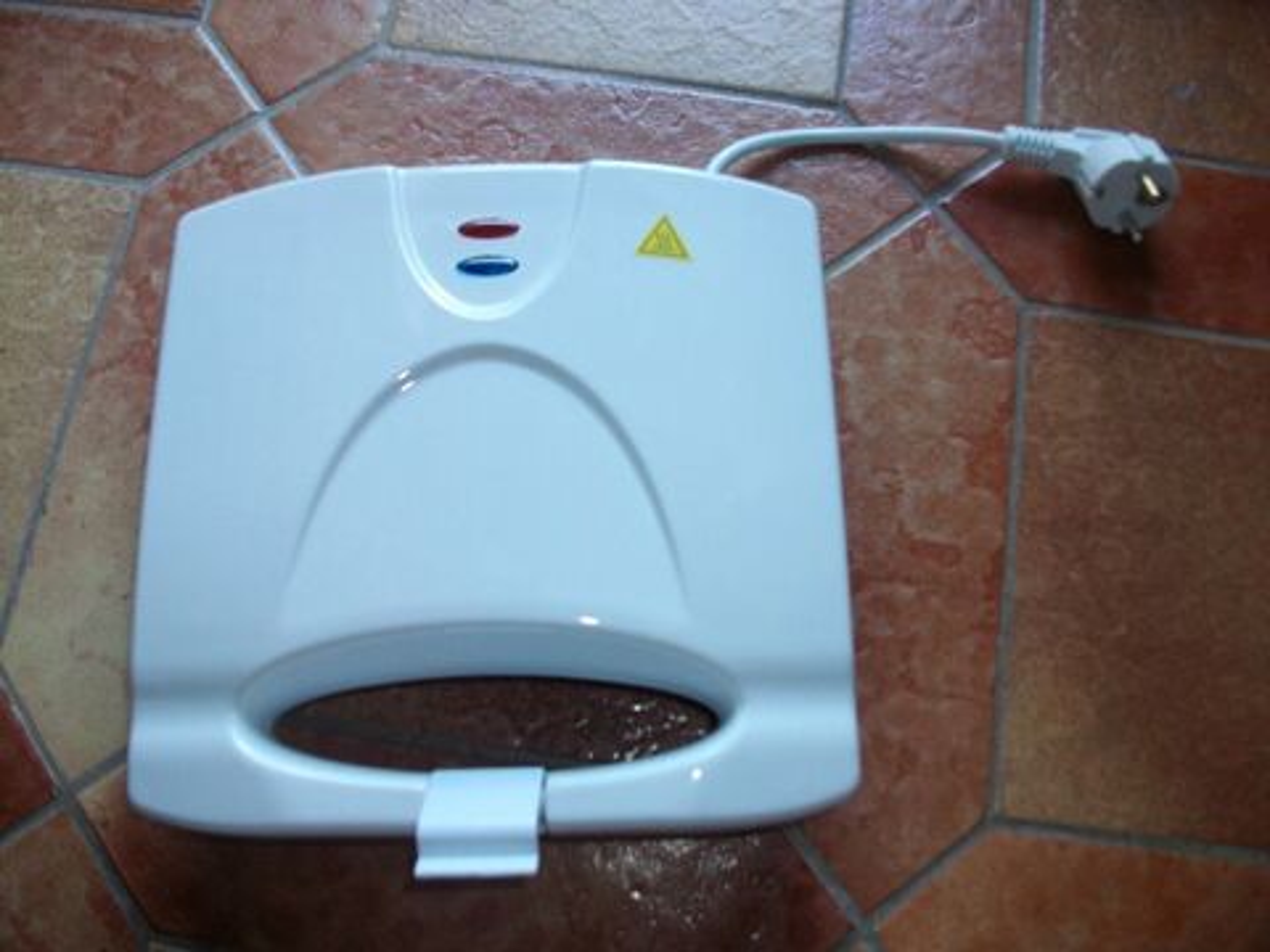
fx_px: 1174
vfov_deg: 44.2
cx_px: 635
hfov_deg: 56.8
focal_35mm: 32
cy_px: 476
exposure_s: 1/40
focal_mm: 5.7
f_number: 2.9
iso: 115
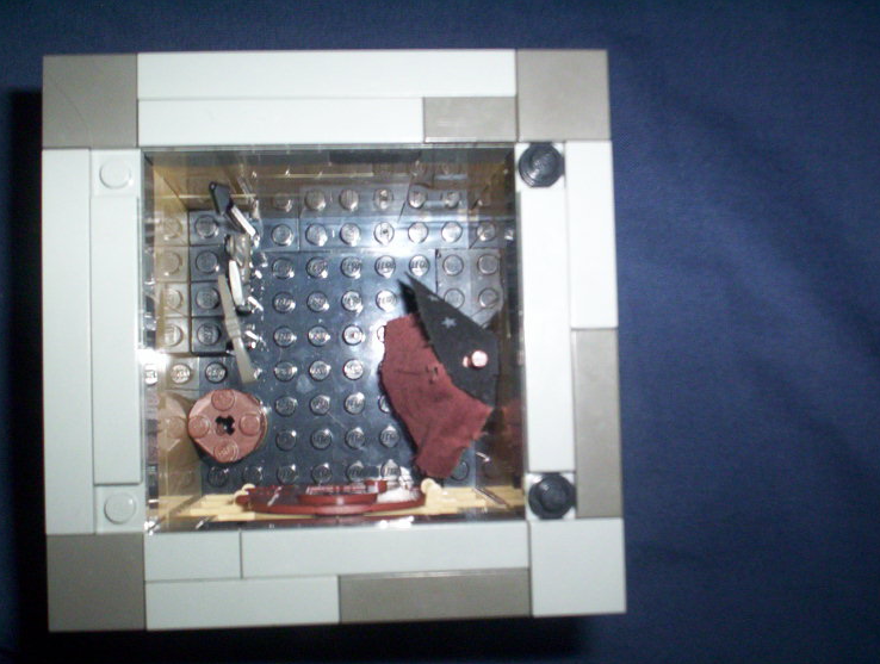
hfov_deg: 44.7
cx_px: 419
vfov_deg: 34.5
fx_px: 1070
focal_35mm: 42
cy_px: 366
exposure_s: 1/60
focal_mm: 4.99
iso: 140
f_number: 4.5
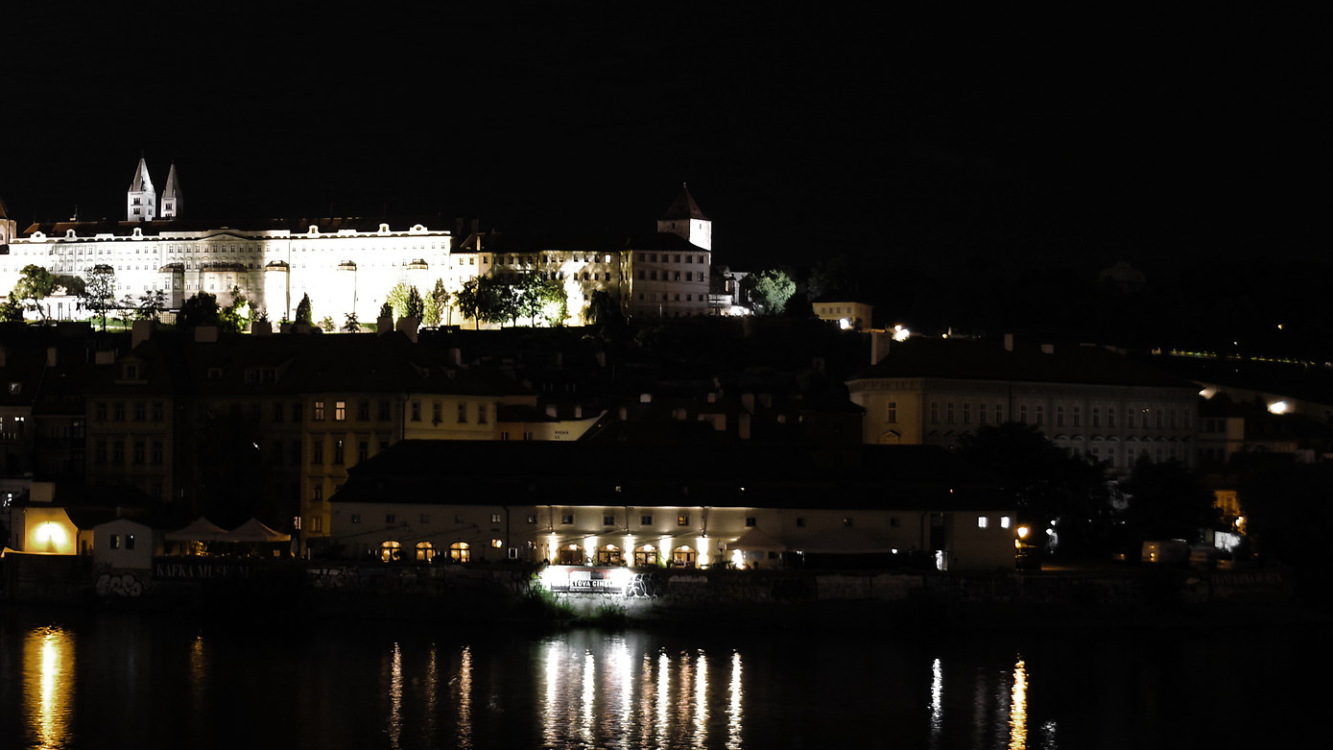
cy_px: 471
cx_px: 345
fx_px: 2686
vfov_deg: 15.9
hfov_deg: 27.5
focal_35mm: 76
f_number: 4.5
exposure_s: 1
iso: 800
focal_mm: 28
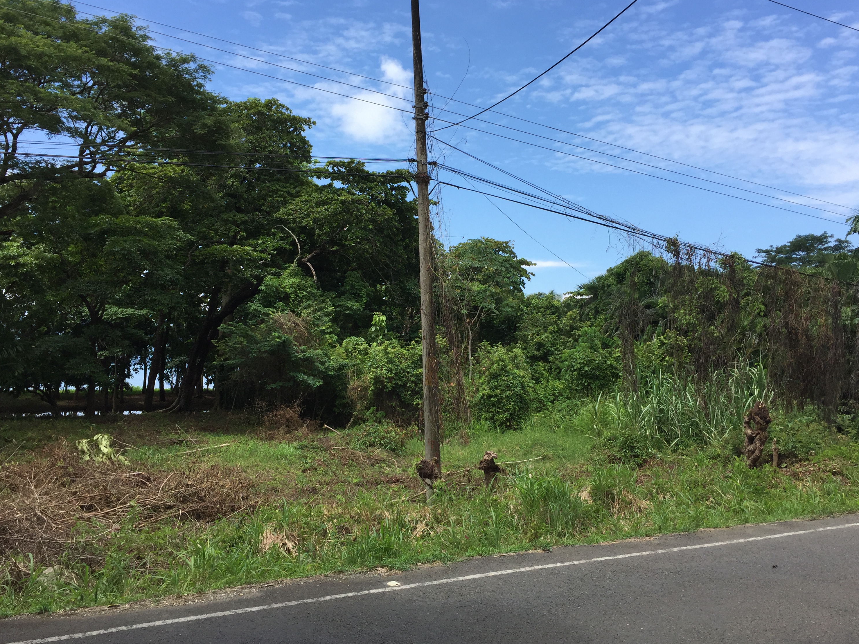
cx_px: 445
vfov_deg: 44.2
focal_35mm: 32
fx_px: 794
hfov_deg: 56.8
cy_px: 310
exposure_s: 1/1799
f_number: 2.2
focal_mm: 4.15
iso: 32
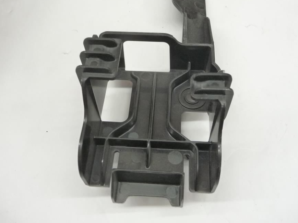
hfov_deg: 55.3
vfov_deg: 42.8
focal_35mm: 33
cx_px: 154
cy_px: 94
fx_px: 284
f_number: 3.3
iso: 400
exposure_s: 1/30
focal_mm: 4.7
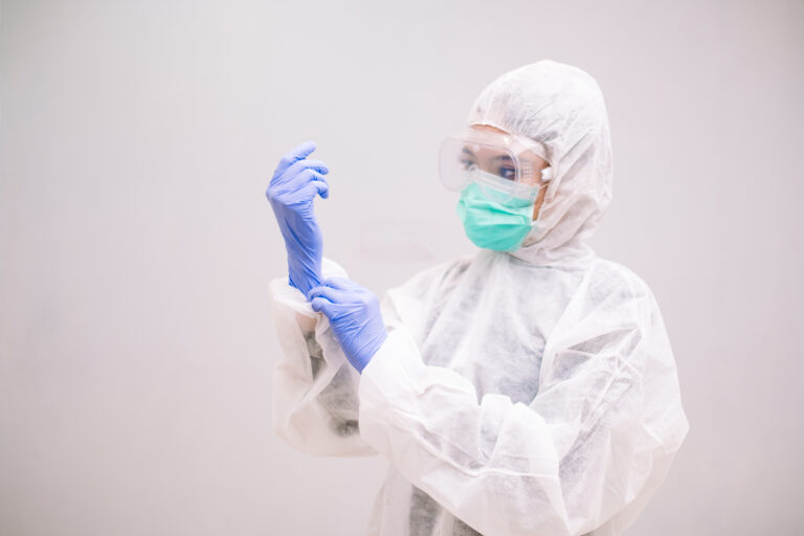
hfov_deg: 54.4
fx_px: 782
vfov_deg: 37.9
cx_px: 402
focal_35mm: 35
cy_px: 268
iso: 500
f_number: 1.4
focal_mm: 23
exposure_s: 1/250
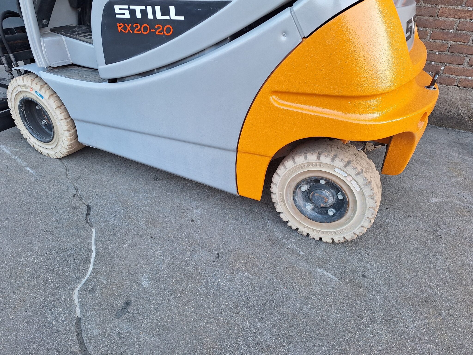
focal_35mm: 23
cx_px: 236
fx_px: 314
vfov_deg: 58.9
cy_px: 178
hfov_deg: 73.9
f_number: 1.8
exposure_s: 1/100
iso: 64
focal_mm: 5.54
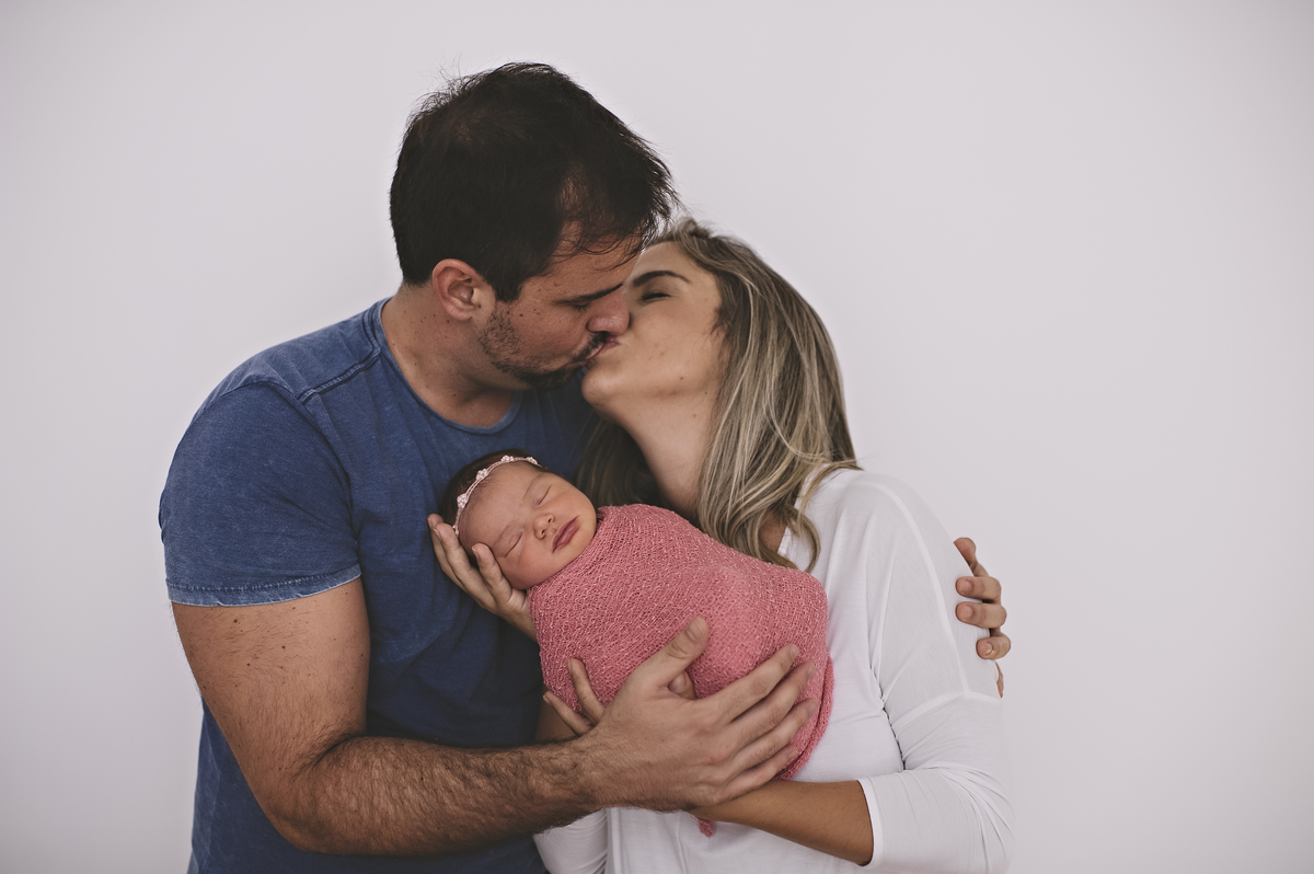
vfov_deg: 37.8
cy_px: 437
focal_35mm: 35
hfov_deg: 54.5
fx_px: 1276
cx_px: 657
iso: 200
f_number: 2.5
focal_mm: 35
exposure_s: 1/125
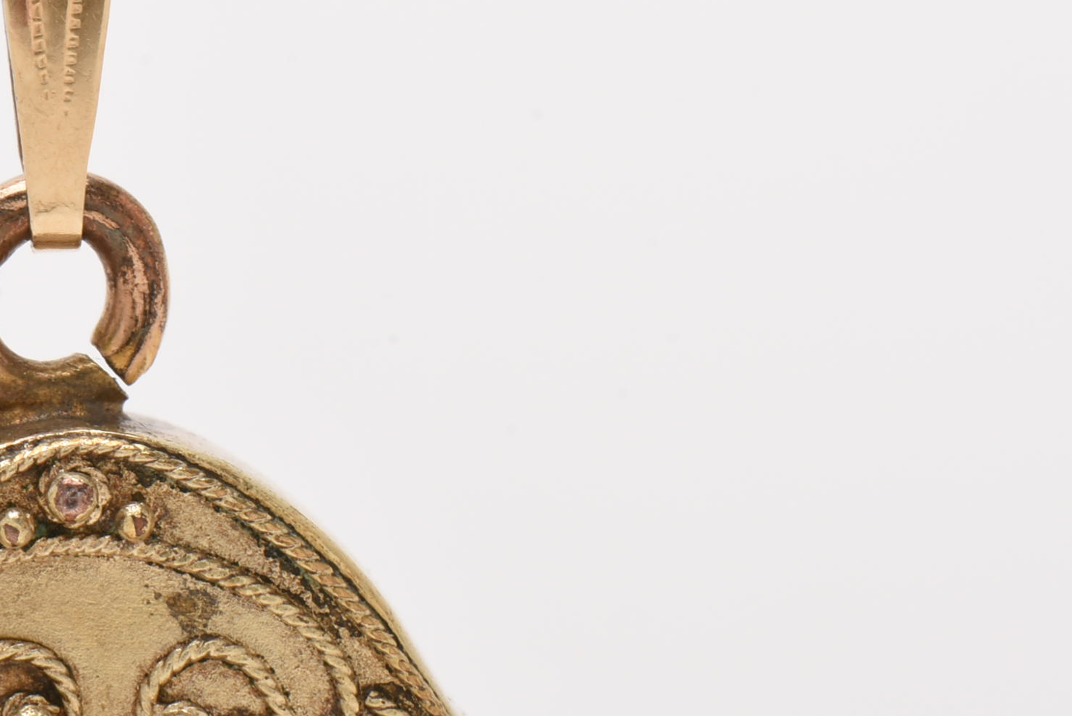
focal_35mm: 257
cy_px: 258
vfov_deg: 5.4
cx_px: 440
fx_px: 7659
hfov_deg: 8.0
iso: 100
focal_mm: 85
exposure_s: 1/125
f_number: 20
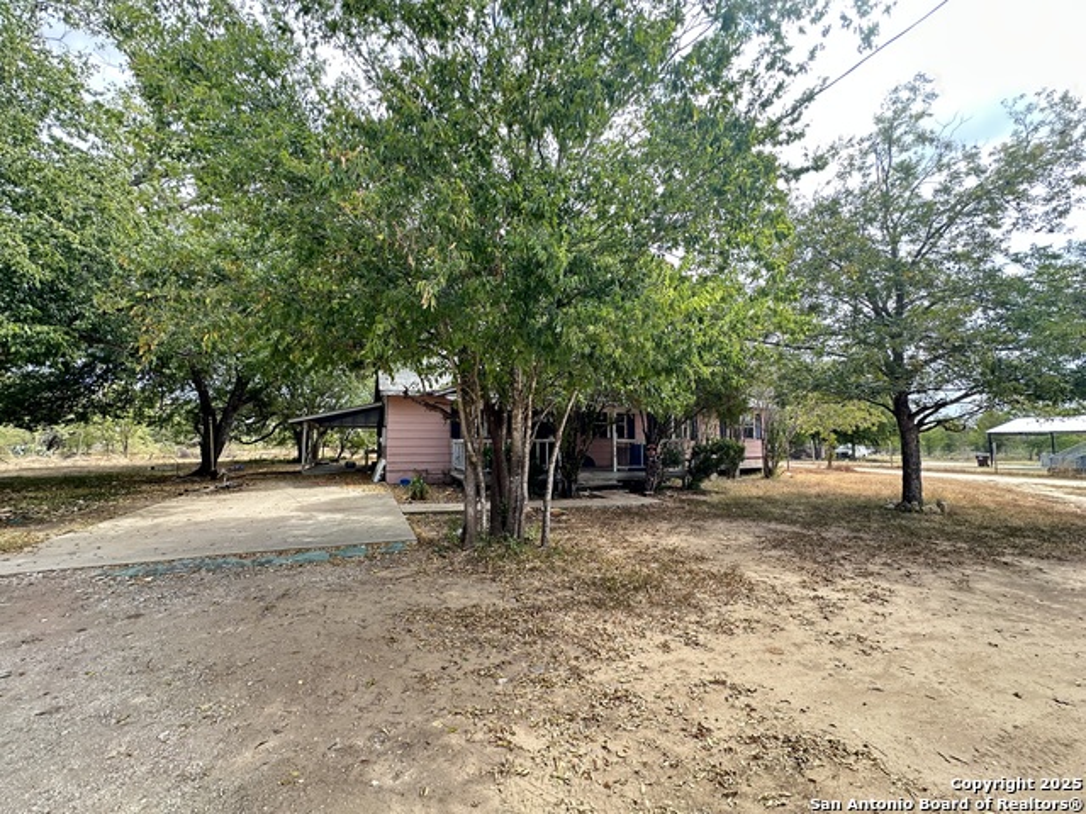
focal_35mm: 14
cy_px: 407
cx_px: 543
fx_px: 439
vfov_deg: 85.7
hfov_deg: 102.1
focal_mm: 2.22
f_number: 2.2
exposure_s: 1/219
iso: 40
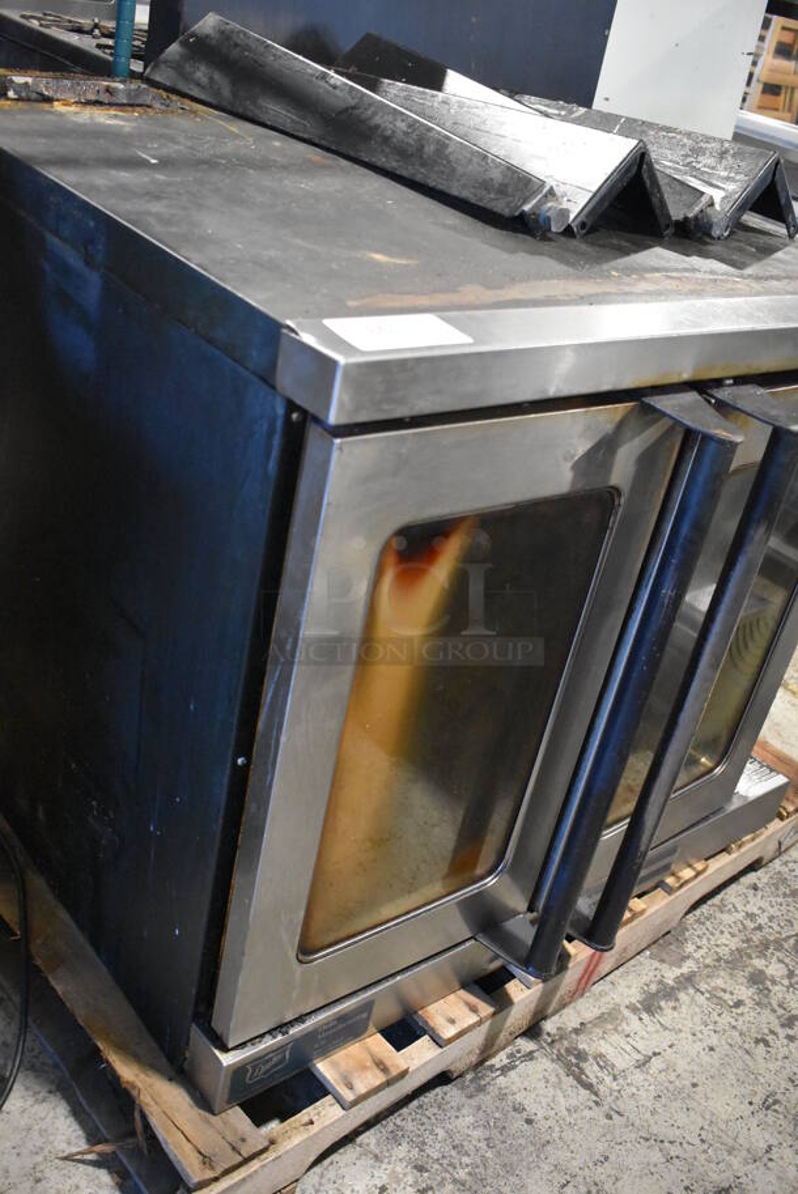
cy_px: 597
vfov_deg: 53.1
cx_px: 399
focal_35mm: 36
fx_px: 1195
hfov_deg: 36.9
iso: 6400
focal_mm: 24
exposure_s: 1/125
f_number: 3.8
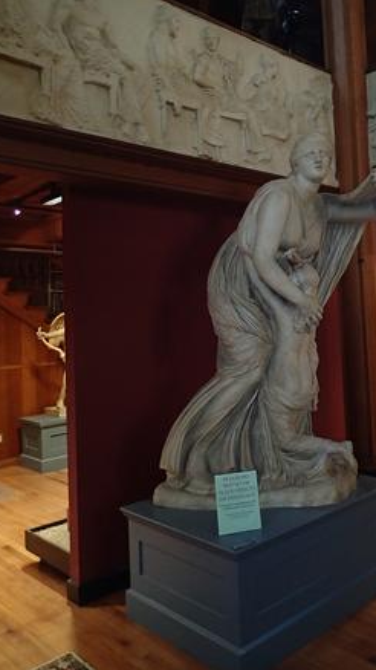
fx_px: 497
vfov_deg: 67.9
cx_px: 248
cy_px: 332
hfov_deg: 41.0
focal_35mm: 28
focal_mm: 4.5
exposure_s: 1/30
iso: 500
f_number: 2
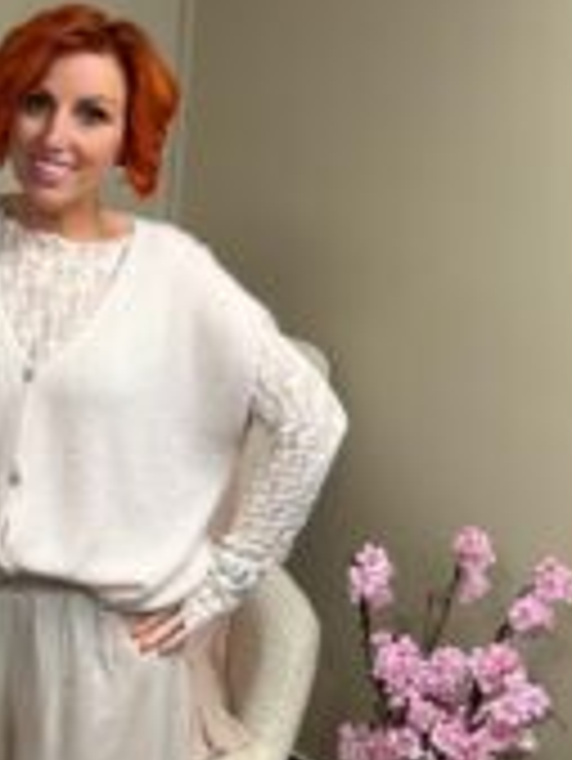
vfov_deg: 27.4
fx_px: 1562
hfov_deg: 19.9
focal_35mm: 71
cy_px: 418
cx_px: -54
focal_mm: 2.71
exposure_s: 1/50
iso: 100
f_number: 1.9
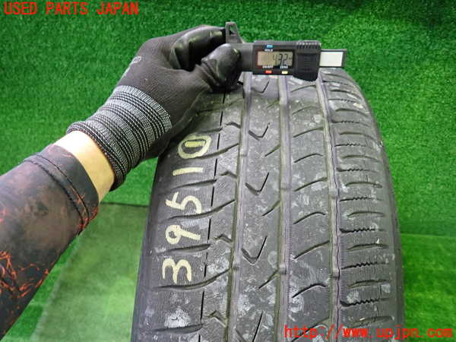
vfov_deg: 54.9
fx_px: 329
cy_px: 171
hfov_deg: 69.4
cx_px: 228
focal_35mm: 25
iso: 400
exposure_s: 1/30
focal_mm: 4.5
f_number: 2
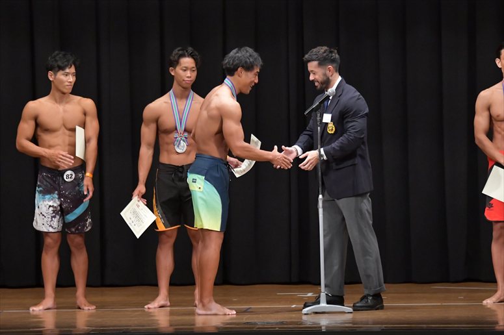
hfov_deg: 10.2
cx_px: 252
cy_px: 168
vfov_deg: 6.8
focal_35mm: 202
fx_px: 2827
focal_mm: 135
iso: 6400
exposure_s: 1/400
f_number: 5.6
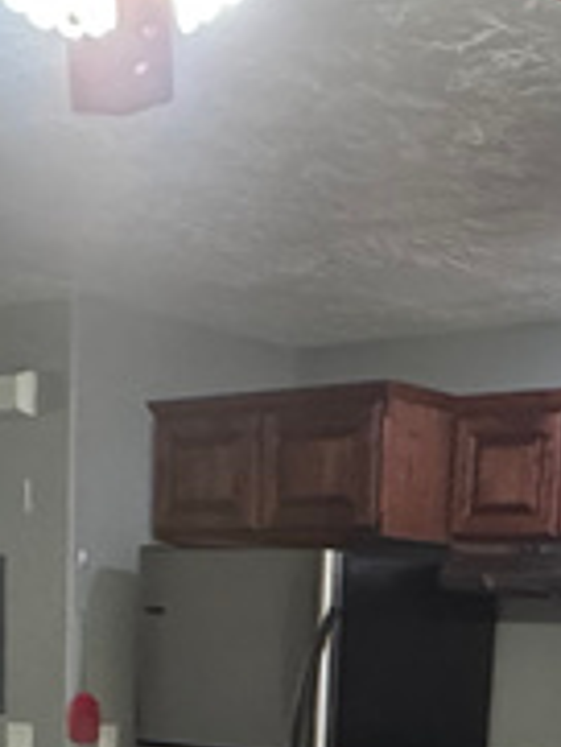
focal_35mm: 79
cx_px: 346
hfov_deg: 18.7
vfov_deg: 21.7
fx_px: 1705
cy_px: 1036
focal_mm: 2.22
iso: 640
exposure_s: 1/60
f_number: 2.2
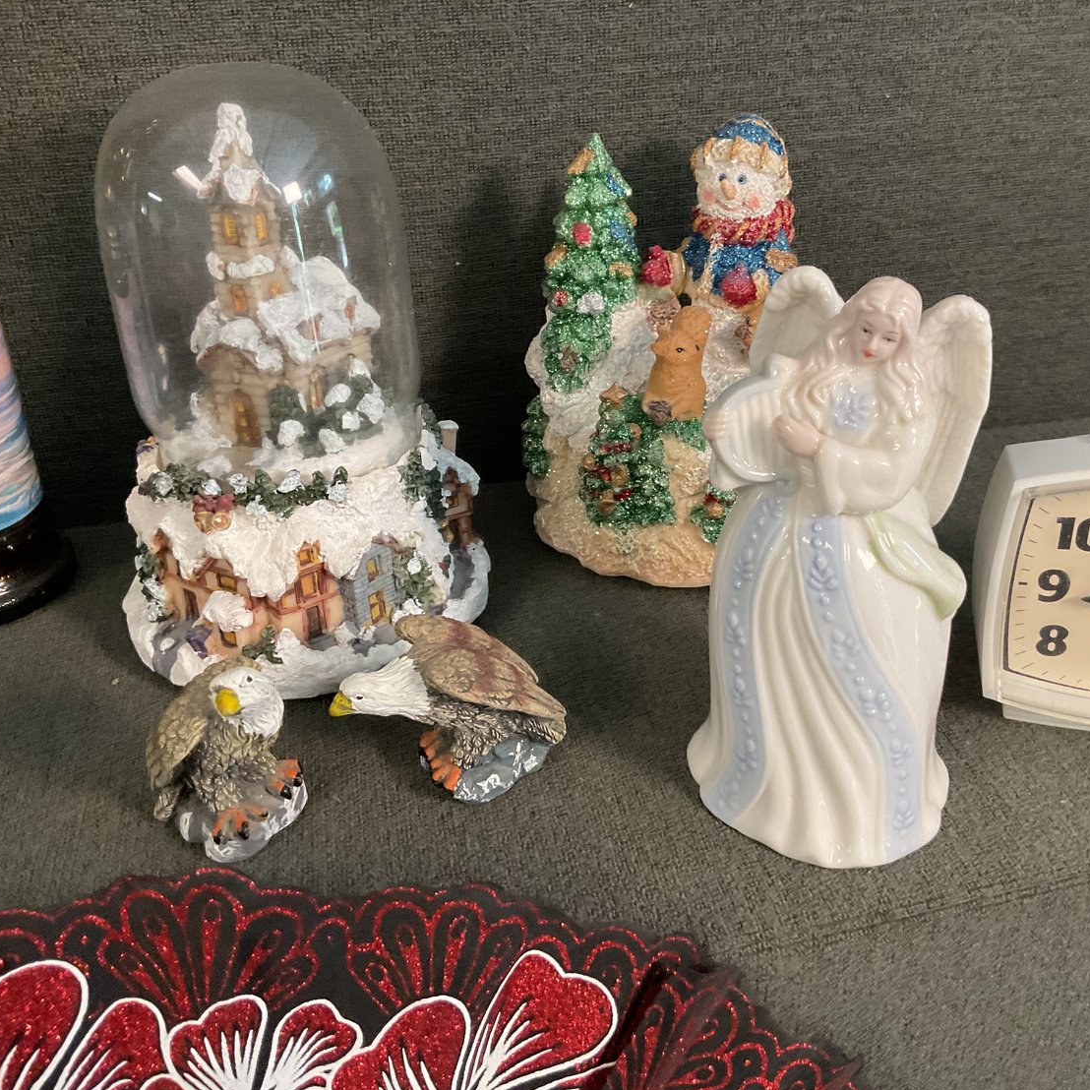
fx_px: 1247
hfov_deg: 46.8
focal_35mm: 35
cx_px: 682
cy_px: 535
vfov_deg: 47.2
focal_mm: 3
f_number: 1.8
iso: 200
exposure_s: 1/60
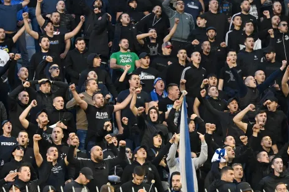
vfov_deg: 6.5
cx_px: 80
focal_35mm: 211
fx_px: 1694
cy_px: 68
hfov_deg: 9.7
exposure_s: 1/800
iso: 2000
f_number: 2.8
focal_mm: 130
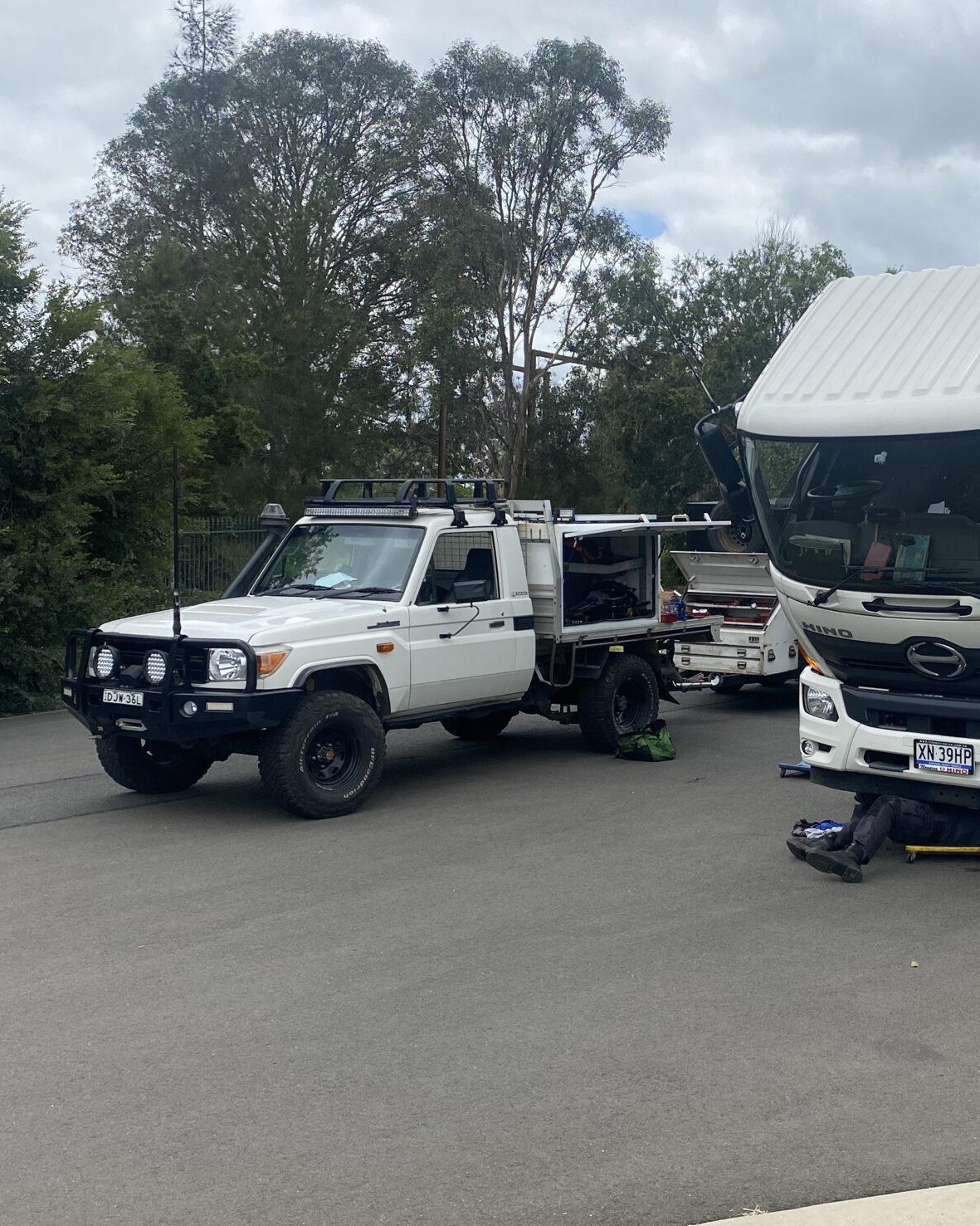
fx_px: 1596
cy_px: 643
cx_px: 822
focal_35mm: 44
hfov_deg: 32.9
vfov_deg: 42.0
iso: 32
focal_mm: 4.25
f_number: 1.8
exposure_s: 1/3300
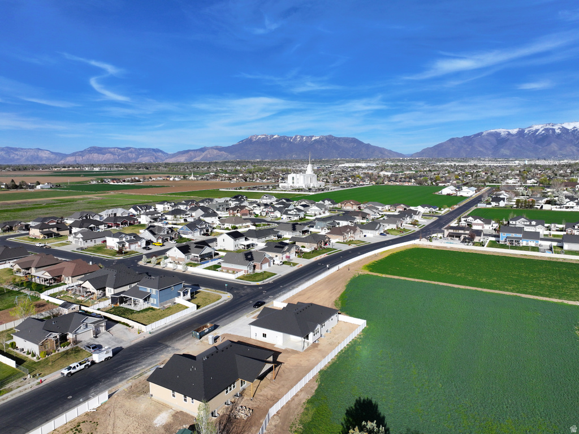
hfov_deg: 71.6
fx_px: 401
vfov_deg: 56.8
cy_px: 217
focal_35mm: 24
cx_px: 290
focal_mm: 12.29
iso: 100
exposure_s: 1/2500
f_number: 2.8
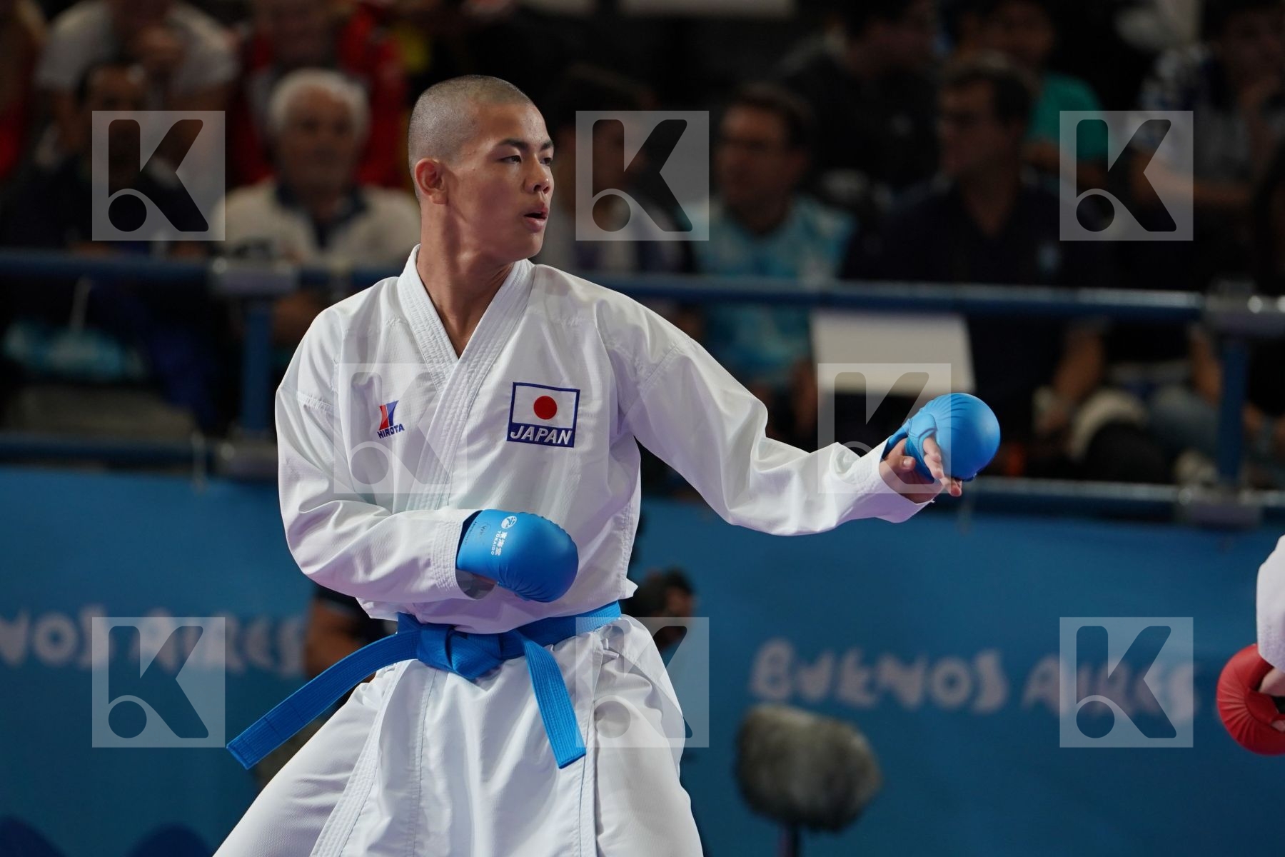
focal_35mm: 300
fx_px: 10707
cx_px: 642
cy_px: 428
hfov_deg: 6.9
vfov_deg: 4.6
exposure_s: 1/1000
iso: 800
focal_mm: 200
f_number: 2.8
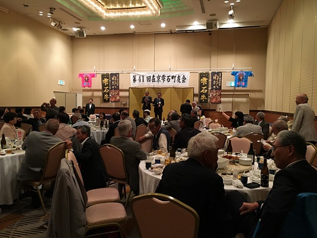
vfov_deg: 48.2
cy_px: 119
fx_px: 266
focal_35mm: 29
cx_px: 158
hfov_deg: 61.7
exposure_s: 1/30
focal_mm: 4.15
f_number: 2.2
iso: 160
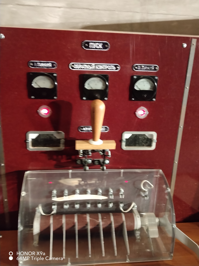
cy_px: 133
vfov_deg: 58.4
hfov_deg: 45.4
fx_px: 238
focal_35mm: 31
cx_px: 100
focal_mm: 4.75
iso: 2897
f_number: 1.8
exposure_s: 1/14.3
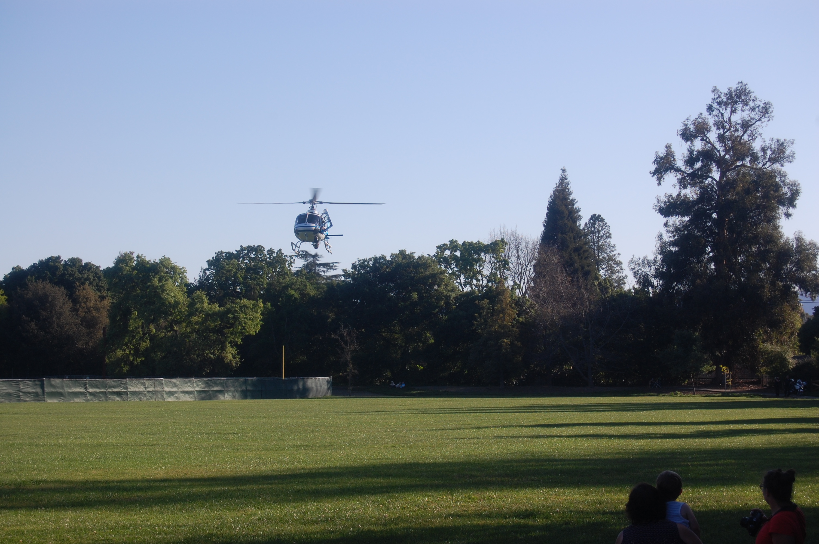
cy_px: 272
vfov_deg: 16.5
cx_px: 410
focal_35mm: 82
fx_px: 1875
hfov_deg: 24.6
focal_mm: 55
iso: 200
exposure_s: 1/320
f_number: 9
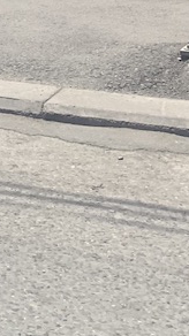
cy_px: -121
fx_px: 1106
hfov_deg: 8.5
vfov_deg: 16.2
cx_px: -340
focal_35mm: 124
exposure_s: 1/1468
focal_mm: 4.25
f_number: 1.8
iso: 25
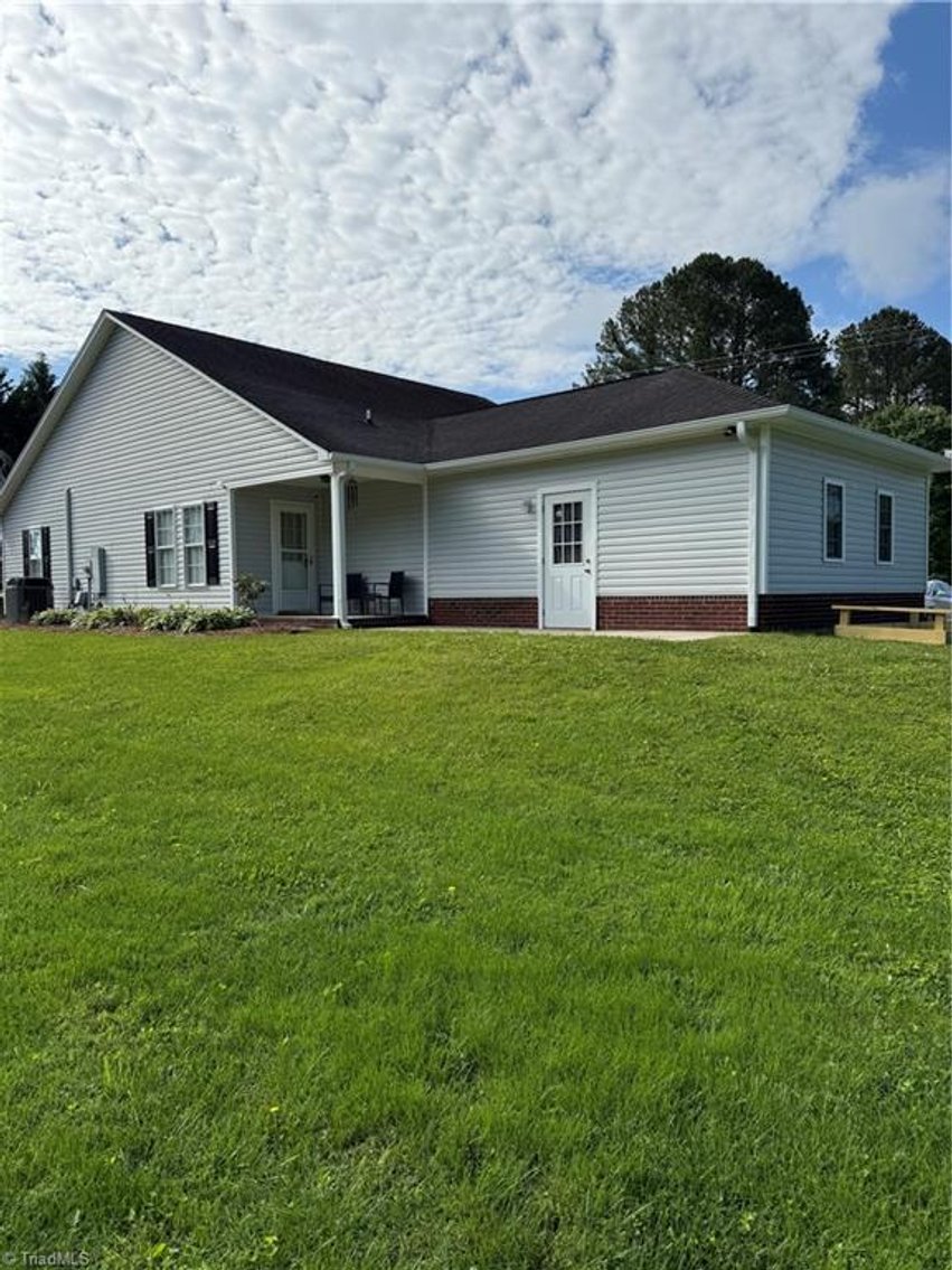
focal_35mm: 24
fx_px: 880
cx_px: 476
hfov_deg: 56.8
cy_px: 635
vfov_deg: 71.6
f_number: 1.78
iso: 80
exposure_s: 1/6173
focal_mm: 6.76
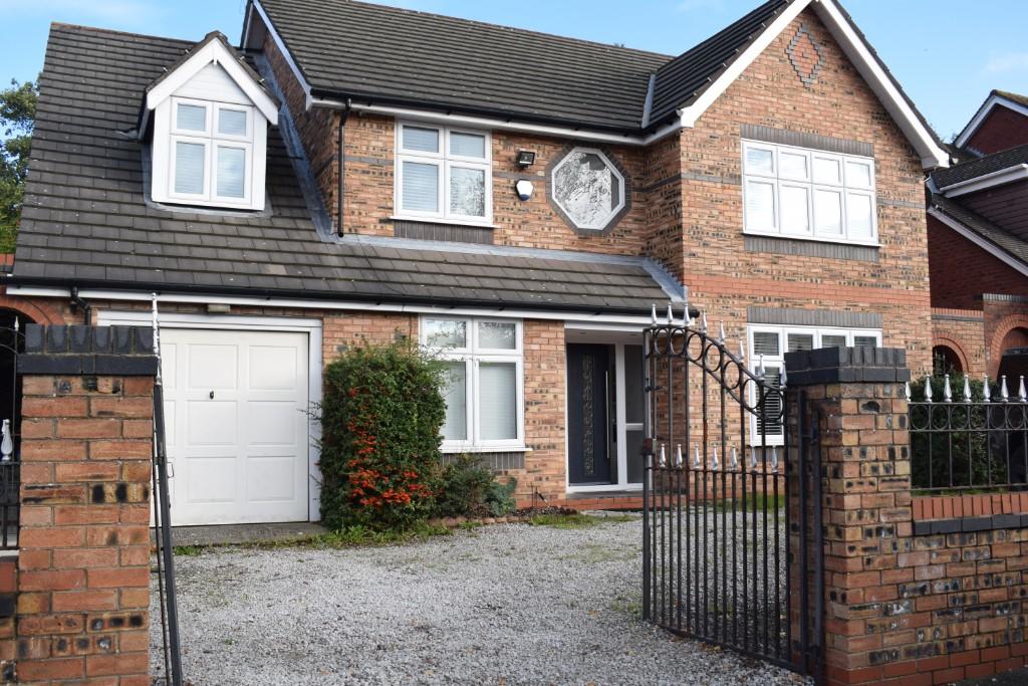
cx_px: 514
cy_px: 343
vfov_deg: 38.4
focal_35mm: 34
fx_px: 985
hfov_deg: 55.1
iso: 250
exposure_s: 1/250
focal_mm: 23
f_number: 8
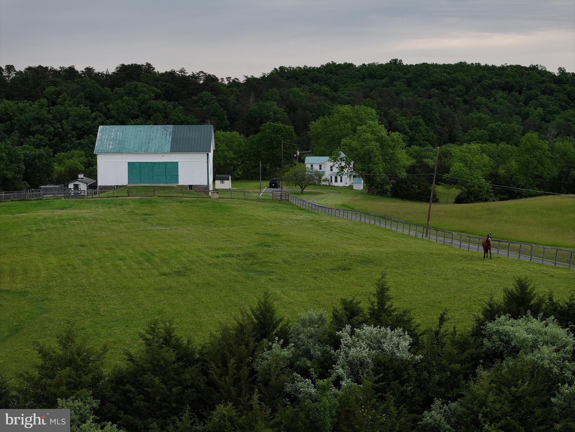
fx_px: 1163
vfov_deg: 21.0
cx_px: 288
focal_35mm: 70
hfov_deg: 27.8
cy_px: 216
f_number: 2.8
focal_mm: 19.35
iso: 110
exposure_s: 1/160
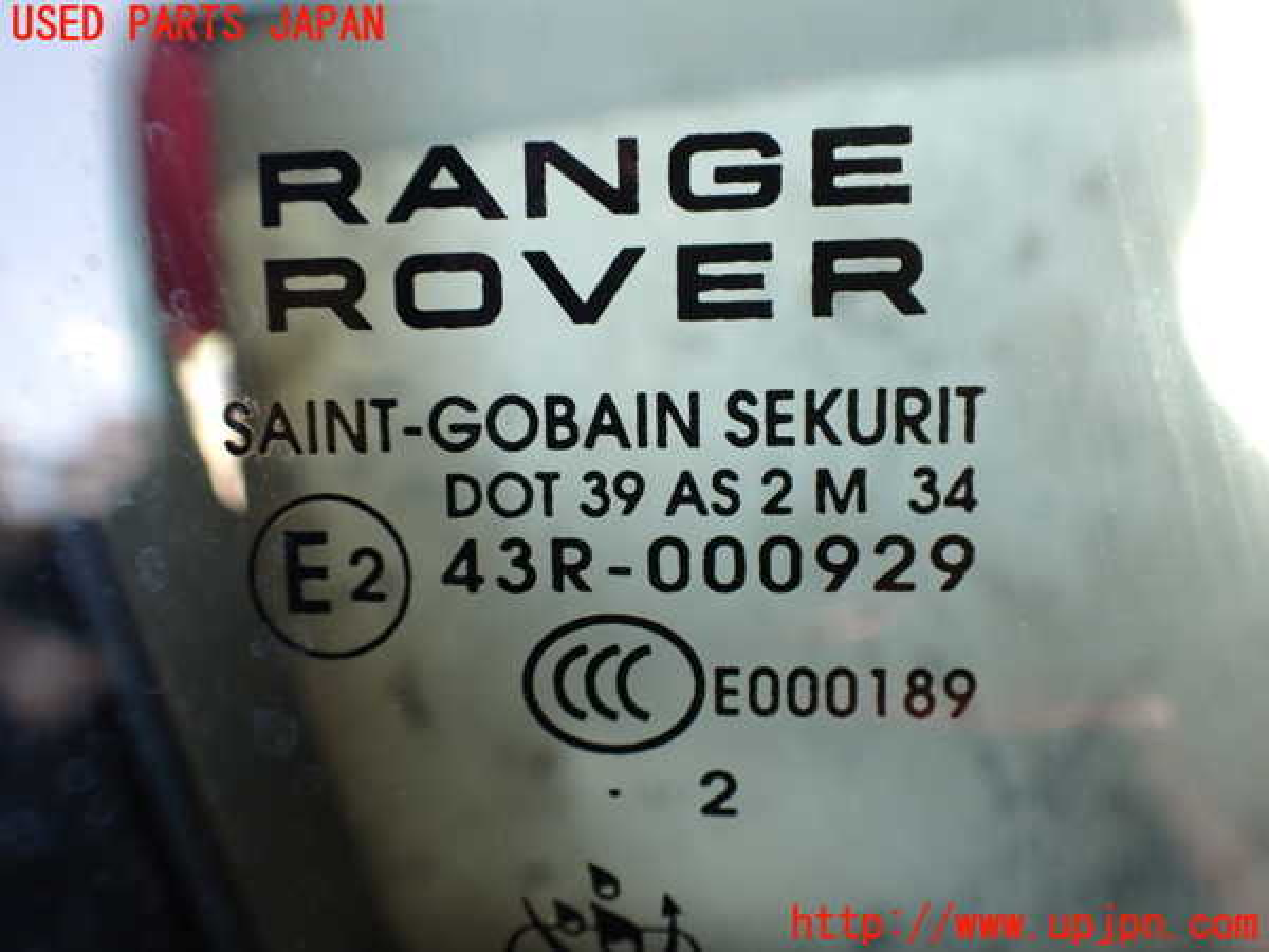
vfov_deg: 46.8
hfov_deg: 60.0
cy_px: 476
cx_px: 634
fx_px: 1100
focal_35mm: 30
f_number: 2.3
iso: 160
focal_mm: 5.4
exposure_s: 1/125
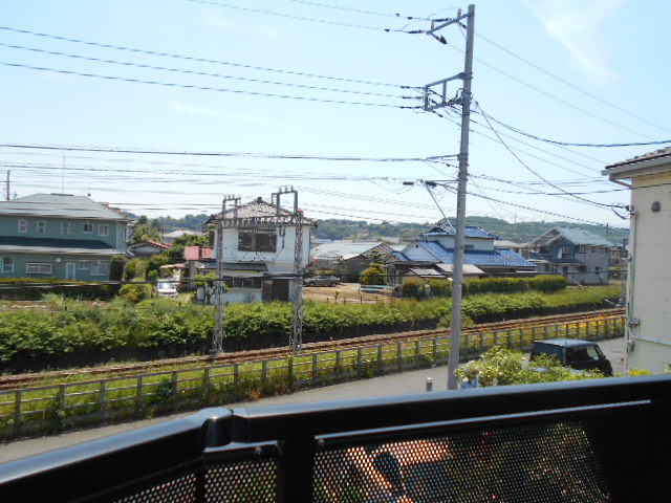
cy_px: 252
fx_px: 504
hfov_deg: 67.3
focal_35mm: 26
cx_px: 336
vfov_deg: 53.1
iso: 80
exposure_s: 1/640
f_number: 3.2
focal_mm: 4.6
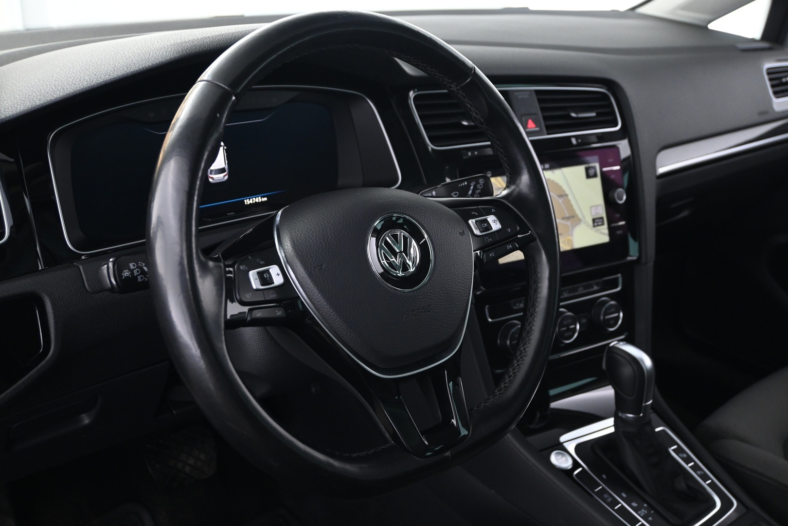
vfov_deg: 35.5
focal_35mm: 38
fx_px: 821
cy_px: 263
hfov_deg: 51.3
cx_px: 394
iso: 1600
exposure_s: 1/8
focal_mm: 25
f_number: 4.2
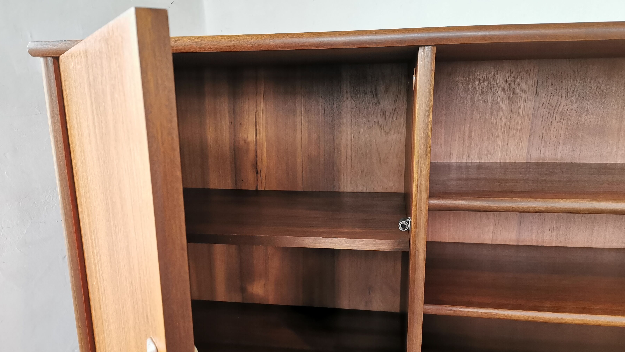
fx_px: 497
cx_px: 306
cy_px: 213
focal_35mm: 30
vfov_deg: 38.8
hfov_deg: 64.3
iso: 320
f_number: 1.6
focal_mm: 5.56
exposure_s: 1/120
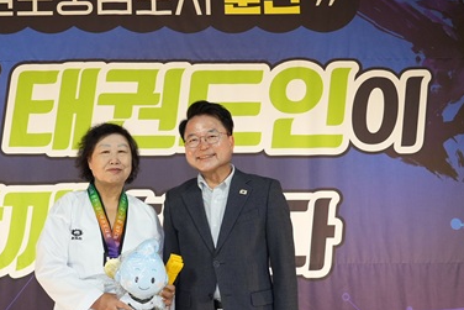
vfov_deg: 29.7
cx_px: 122
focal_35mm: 45
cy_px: 198
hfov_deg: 42.4
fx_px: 580
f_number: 4
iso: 1600
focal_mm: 26
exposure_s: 1/160
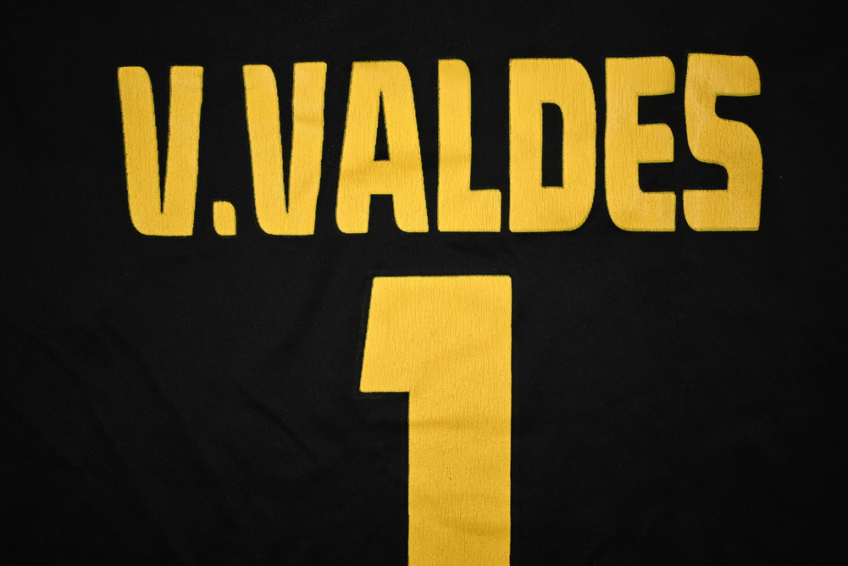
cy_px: 283
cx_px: 424
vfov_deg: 37.9
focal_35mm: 35
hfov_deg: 54.4
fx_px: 825
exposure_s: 1/125
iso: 200
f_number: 5
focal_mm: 35
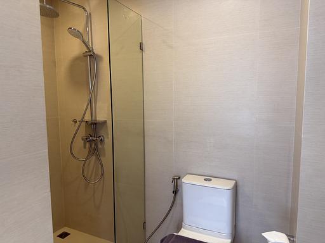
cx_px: 162
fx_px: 225
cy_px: 122
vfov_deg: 56.8
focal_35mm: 24
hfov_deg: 71.6
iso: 160
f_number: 1.78
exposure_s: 1/121
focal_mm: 6.76
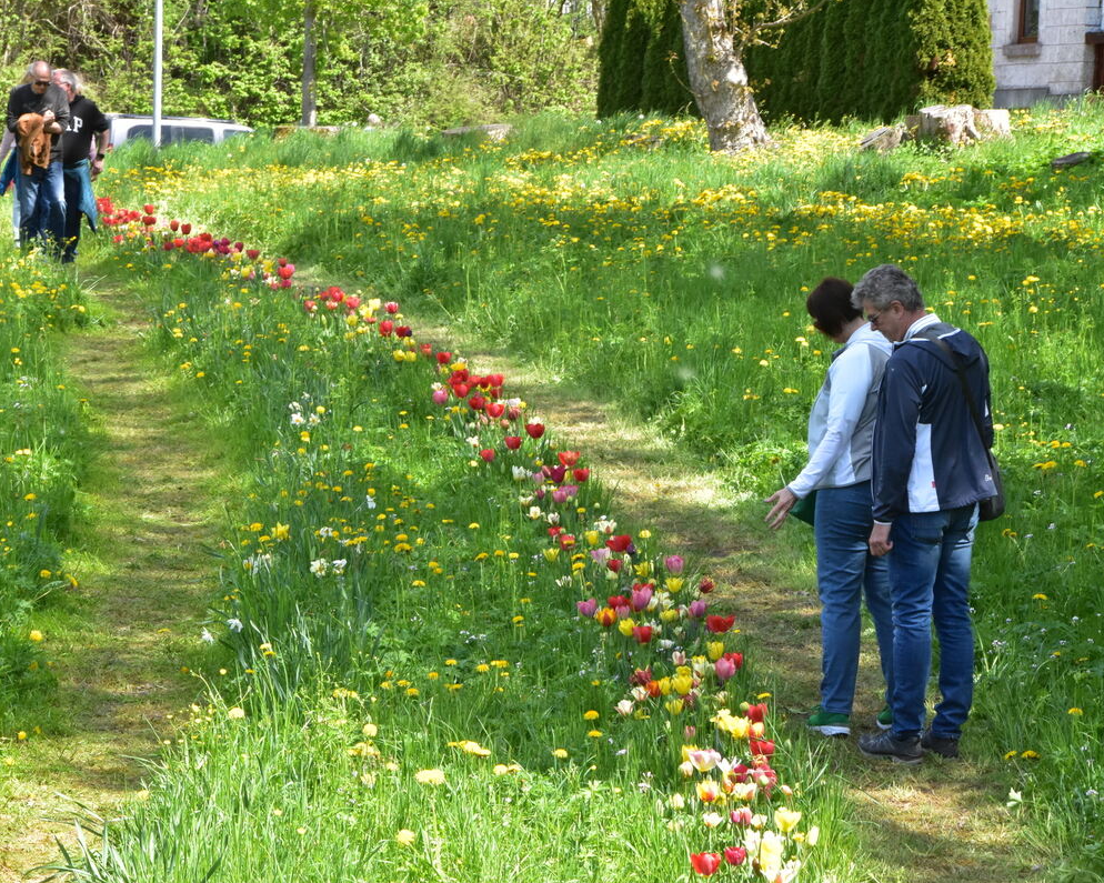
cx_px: 482
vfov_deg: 10.1
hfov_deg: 12.6
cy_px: 440
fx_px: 4999
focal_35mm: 153
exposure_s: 1/200
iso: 1250
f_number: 18
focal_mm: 90
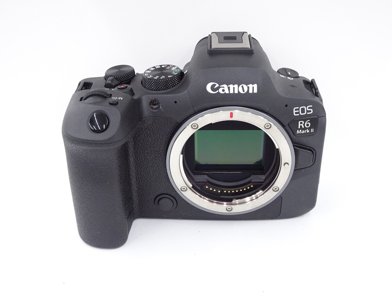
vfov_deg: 33.6
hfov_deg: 43.9
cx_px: 196
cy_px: 147
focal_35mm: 43
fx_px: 487
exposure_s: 1/50
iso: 500
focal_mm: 7.3
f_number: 4
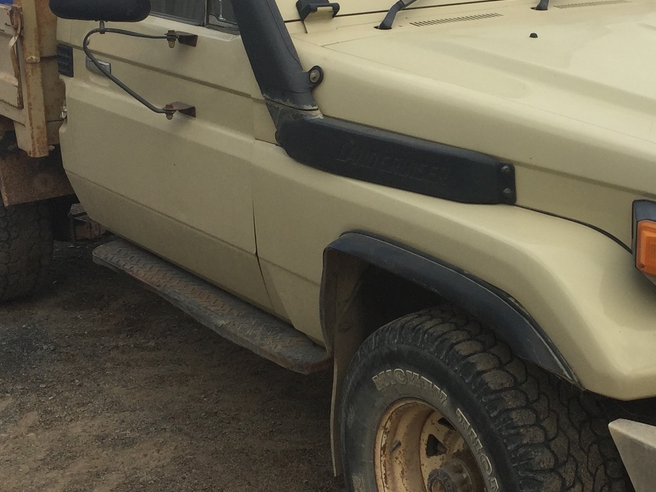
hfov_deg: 29.3
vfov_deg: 22.5
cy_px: 178
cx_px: 501
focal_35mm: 65
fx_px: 1232
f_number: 2.2
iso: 32
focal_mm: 4.15
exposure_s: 1/581
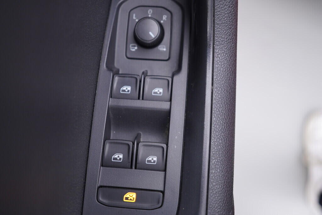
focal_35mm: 36
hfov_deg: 53.1
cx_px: 161
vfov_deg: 36.9
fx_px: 322
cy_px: 108
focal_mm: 24
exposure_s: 1/40
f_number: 2.8
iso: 200
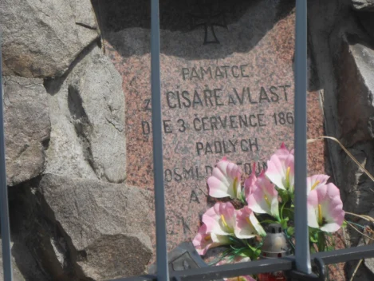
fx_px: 1286
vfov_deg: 12.5
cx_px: 187
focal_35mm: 119
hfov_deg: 16.5
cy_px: 140
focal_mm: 21.2
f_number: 5.5
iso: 80
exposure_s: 1/400
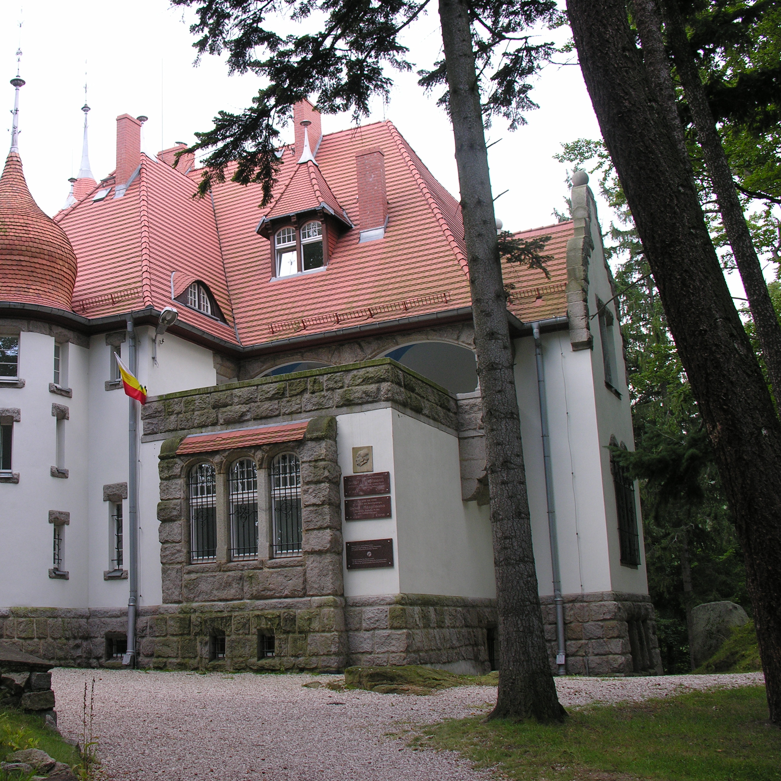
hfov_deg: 39.5
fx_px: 1072
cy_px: 395
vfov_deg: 40.0
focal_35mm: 42
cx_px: 253
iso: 71
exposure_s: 1/68
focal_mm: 8.9
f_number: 4
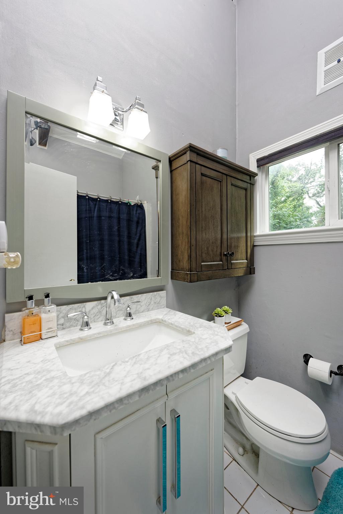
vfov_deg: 104.2
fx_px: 200
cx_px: 172
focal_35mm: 14
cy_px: 257
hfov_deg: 81.2
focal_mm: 14
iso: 320
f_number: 8
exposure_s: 1/25
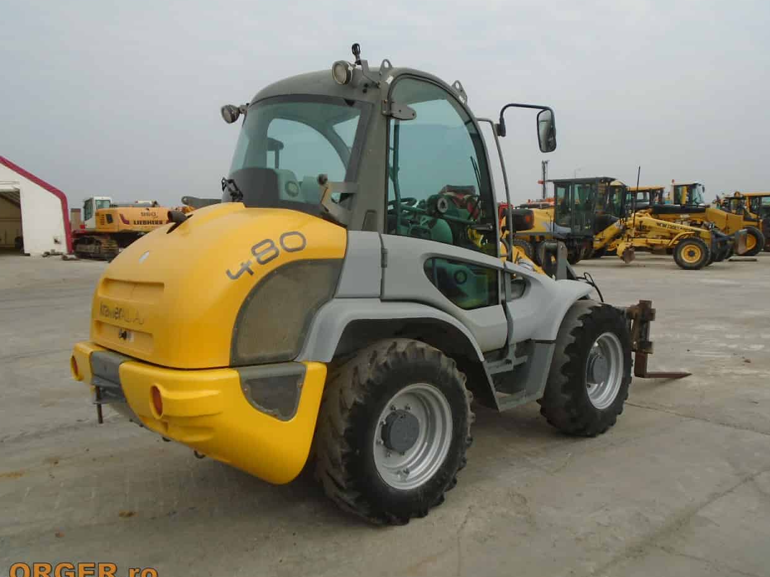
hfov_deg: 63.4
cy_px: 282
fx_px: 623
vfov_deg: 49.7
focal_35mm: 28
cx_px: 395
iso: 100
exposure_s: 1/1000
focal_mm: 4.6
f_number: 3.2
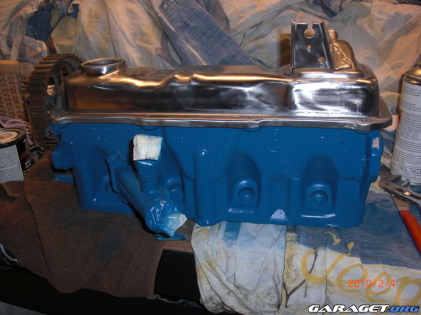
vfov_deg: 39.7
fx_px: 438
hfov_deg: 51.4
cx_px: 210
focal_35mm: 36
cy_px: 158
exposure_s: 1/60
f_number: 2.8
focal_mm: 6.3
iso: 50
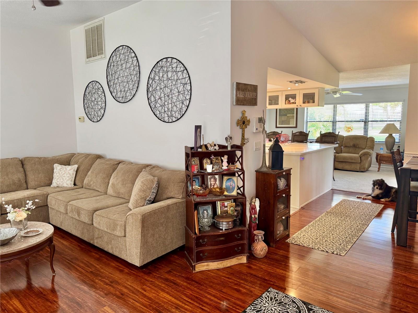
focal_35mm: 24
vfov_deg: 56.8
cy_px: 156
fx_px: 290
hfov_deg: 71.6
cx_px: 209
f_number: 1.78
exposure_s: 1/60
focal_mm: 6.76
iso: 200
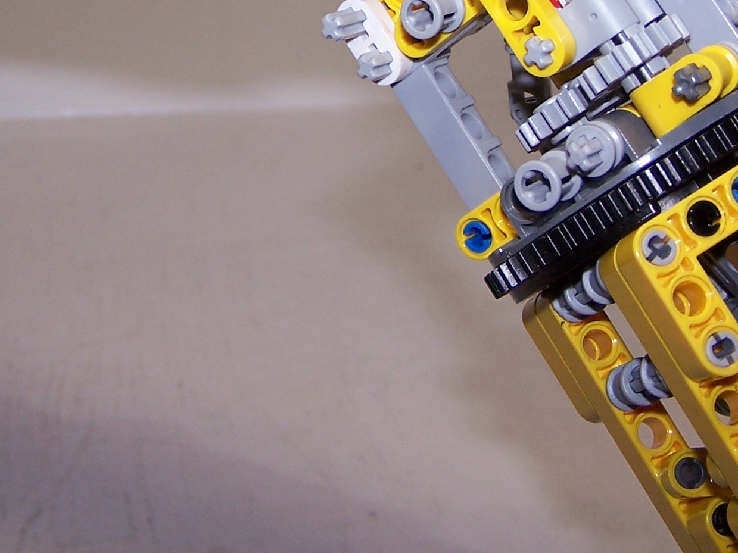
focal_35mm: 79
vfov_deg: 18.2
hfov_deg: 24.7
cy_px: 3
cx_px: 376
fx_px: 1684
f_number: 2.8
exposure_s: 1/60
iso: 80
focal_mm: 6.3
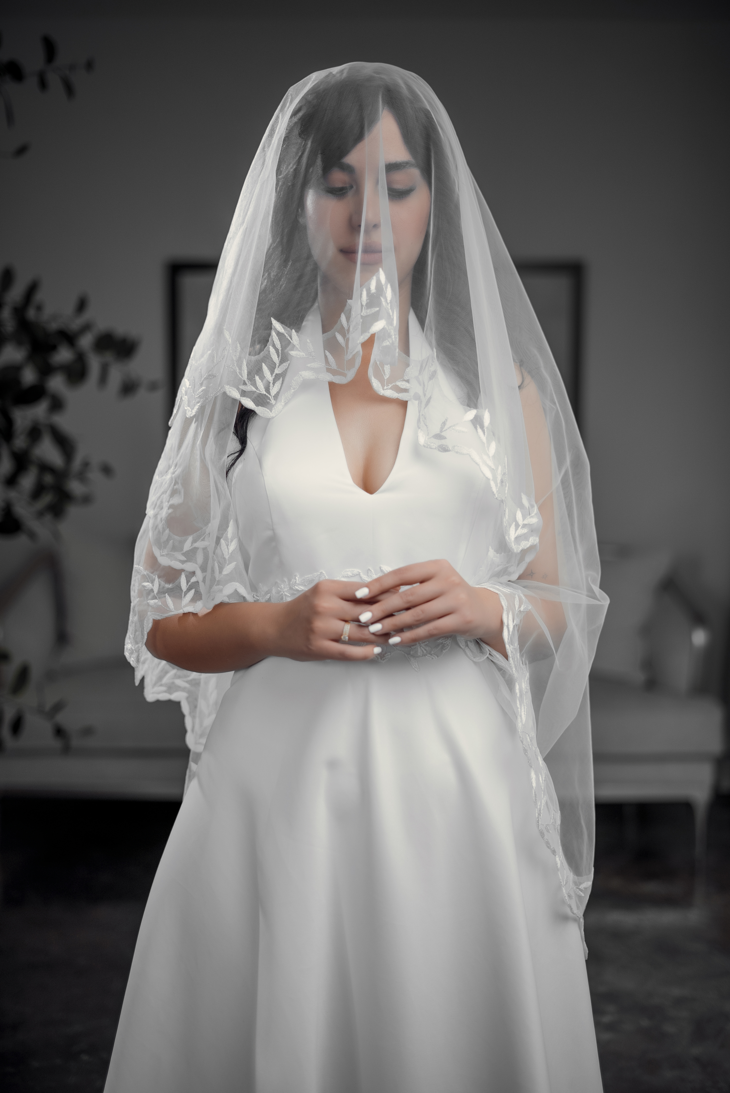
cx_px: 365
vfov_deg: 39.6
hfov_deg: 27.0
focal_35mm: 50
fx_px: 1519
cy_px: 546
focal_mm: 50
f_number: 1.8
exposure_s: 1/1000
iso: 250
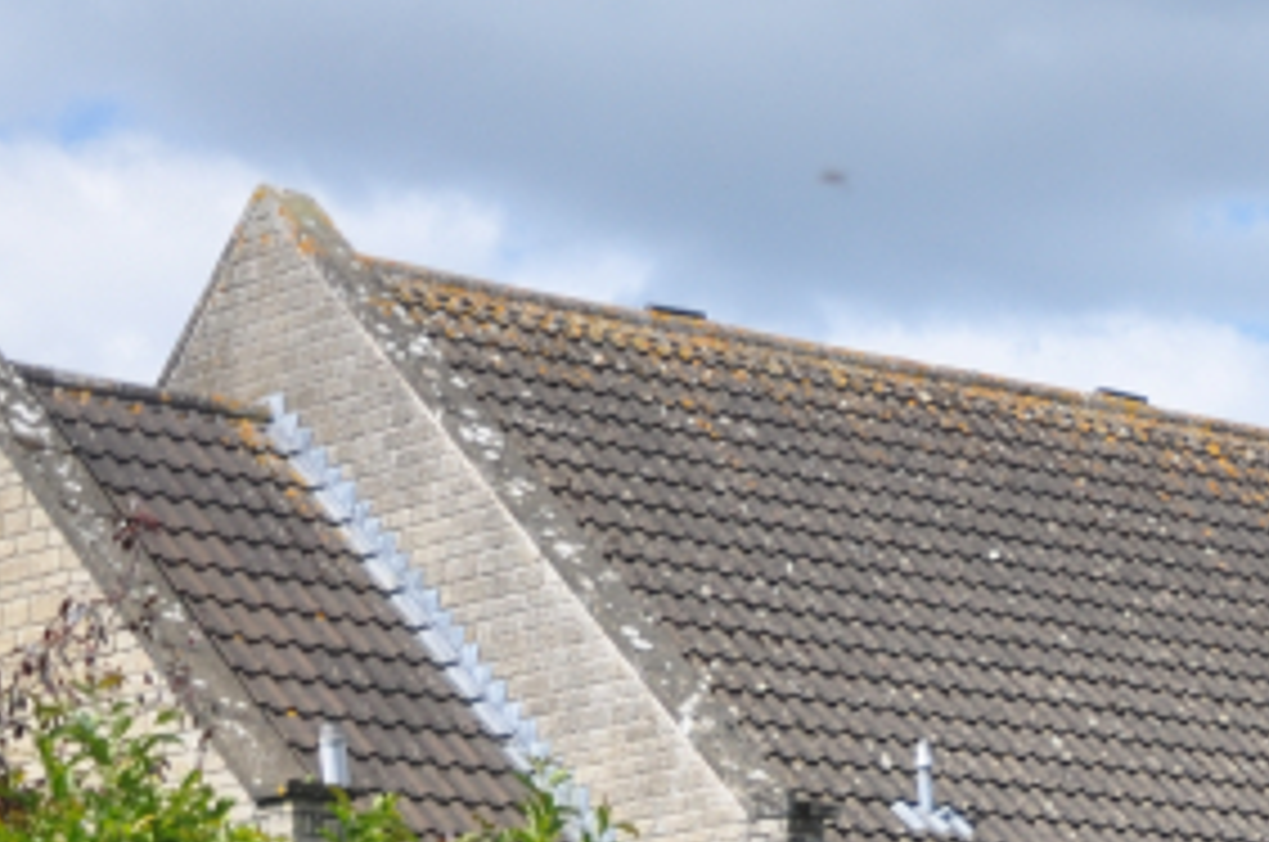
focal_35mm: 149
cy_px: 1306
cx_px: 1872
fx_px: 5243
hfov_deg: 13.1
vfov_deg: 8.9
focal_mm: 28
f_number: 5
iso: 200
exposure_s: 1/1000
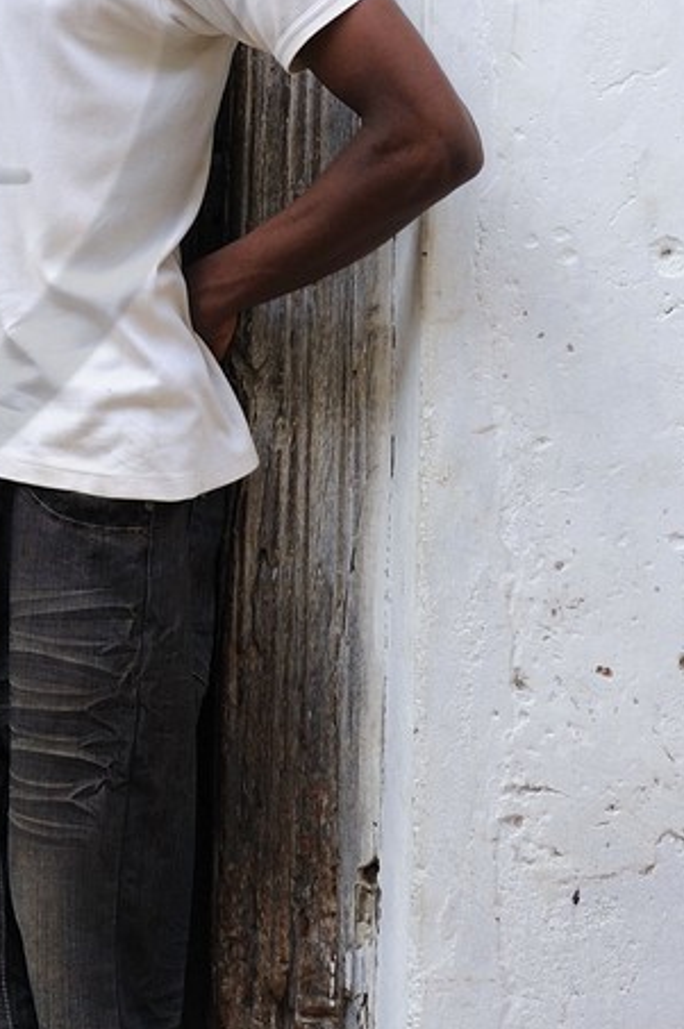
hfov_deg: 8.4
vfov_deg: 12.7
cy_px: -93
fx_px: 4542
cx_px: -461
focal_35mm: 159
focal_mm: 45
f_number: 5.6
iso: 400
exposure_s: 1/125
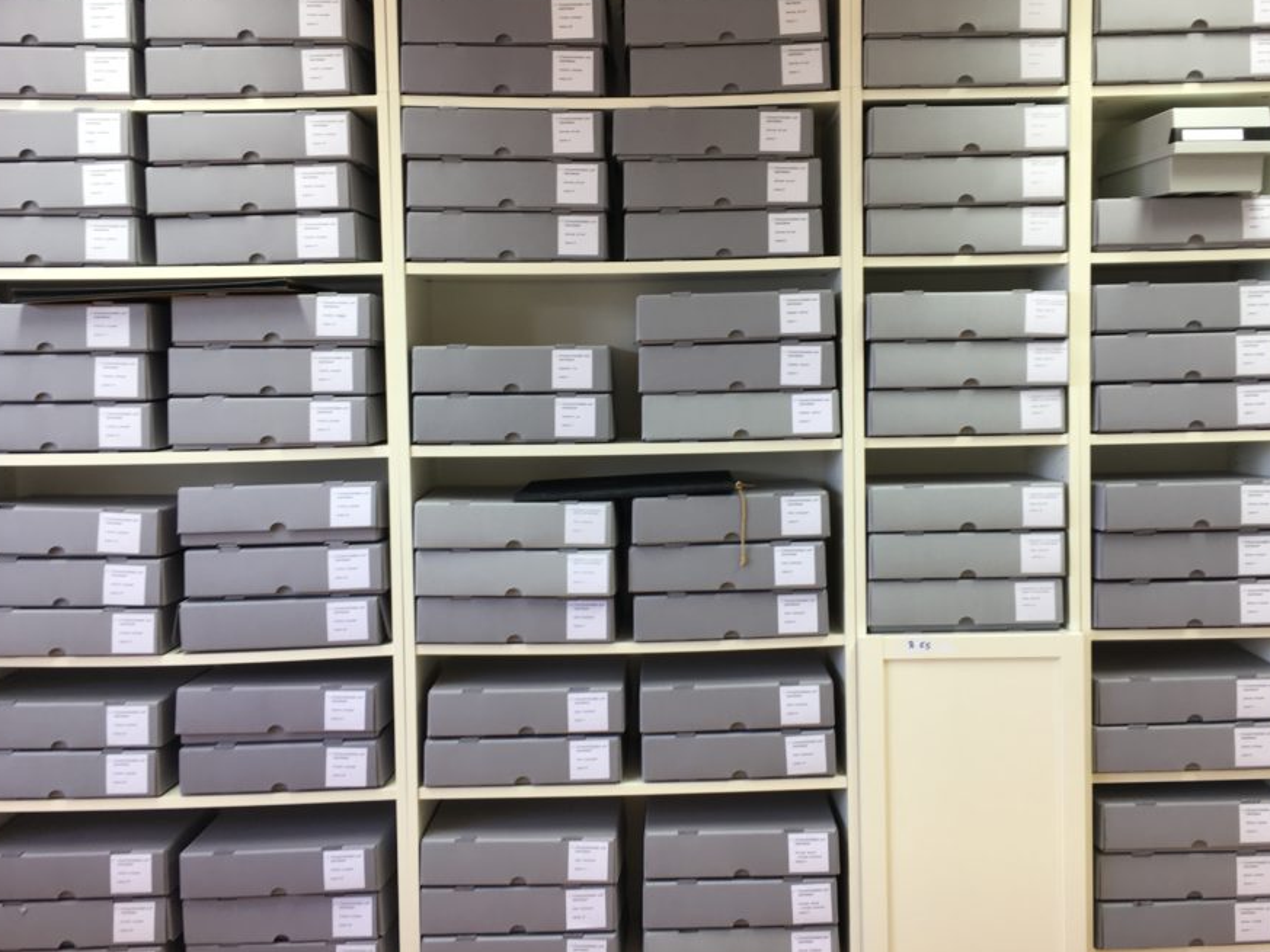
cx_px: 679
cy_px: 408
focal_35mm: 34
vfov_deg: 41.7
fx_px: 1248
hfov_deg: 53.9
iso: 32
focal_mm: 4.15
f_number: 2.2
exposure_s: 1/50
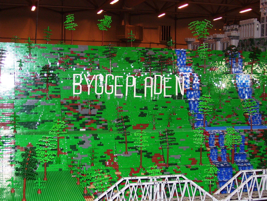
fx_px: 432
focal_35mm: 56
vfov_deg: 26.1
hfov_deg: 34.3
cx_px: 134
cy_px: 100
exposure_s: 1/60
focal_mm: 9.4
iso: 125
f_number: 3.4
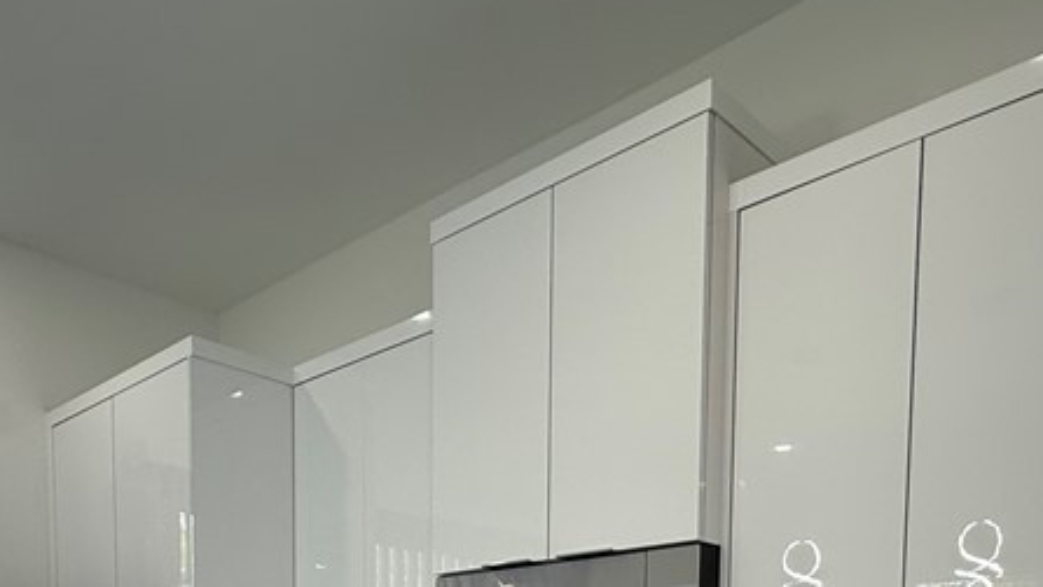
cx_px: 557
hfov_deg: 56.6
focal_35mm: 35
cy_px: 793
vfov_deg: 27.3
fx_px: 968
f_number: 2.2
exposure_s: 1/120
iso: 100
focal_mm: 2.22
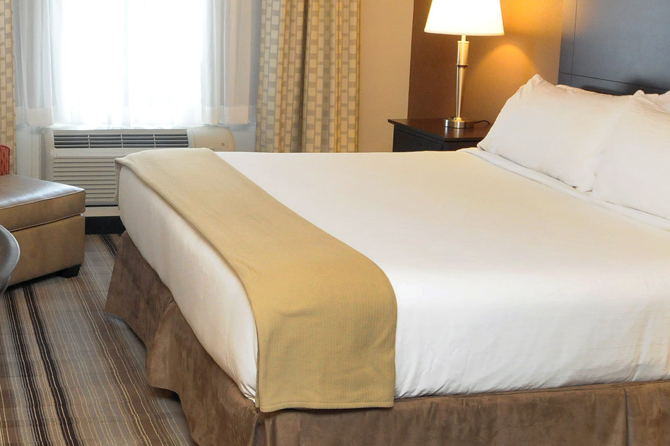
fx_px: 1024
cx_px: 146
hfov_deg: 35.2
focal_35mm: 55
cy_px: 121
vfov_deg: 24.3
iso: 1600
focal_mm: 17
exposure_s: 1/60
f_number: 5.6
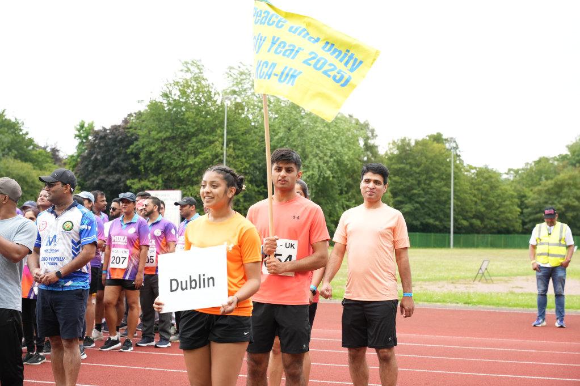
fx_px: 1128
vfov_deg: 19.5
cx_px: 290
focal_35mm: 70
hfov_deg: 28.8
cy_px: 193
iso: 400
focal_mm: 70
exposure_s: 1/250
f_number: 5
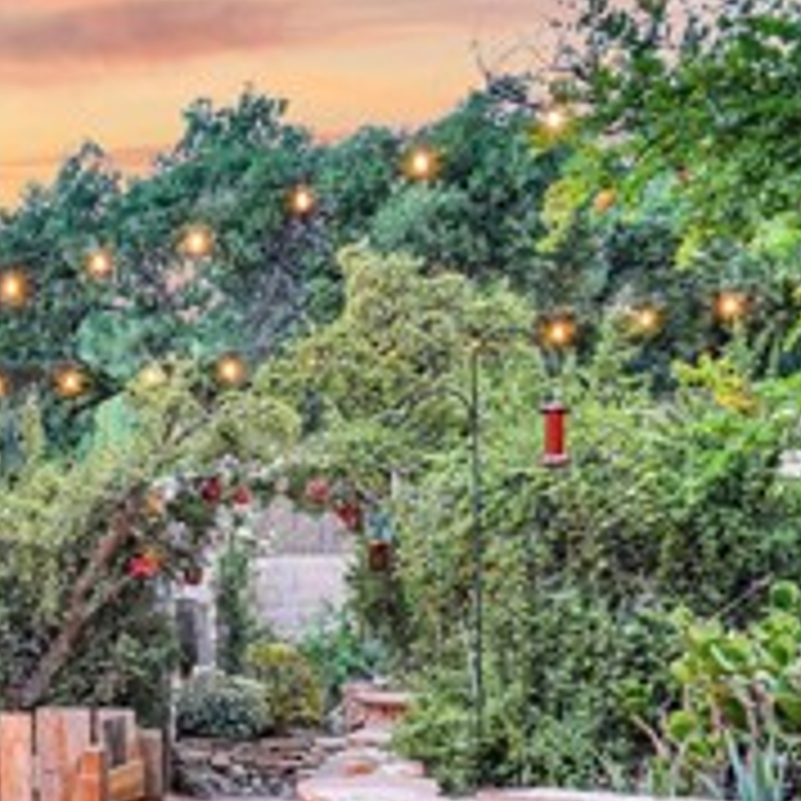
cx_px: -292
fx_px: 1361
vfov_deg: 32.0
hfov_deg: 26.6
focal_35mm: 52
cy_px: 634
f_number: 8
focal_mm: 17
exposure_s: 3.2
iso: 100
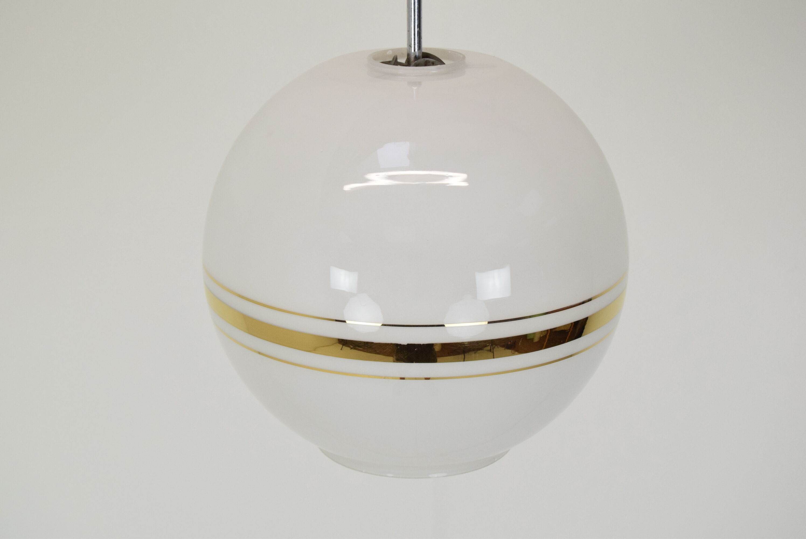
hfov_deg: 24.6
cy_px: 270
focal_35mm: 82
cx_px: 403
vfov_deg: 16.6
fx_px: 1848
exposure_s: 1/250
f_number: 8
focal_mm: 55
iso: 1600
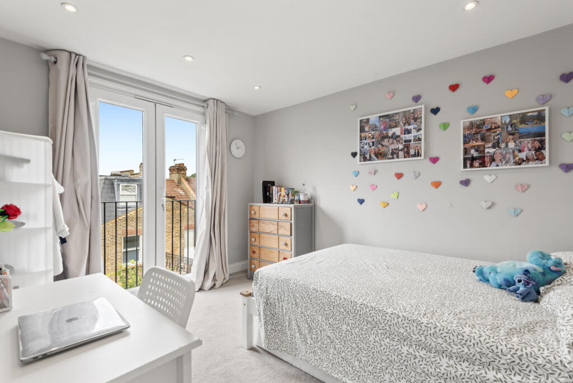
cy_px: 192
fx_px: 255
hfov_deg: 96.7
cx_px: 286
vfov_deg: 73.8
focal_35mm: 16
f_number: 10
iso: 100
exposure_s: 1/8
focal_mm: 16
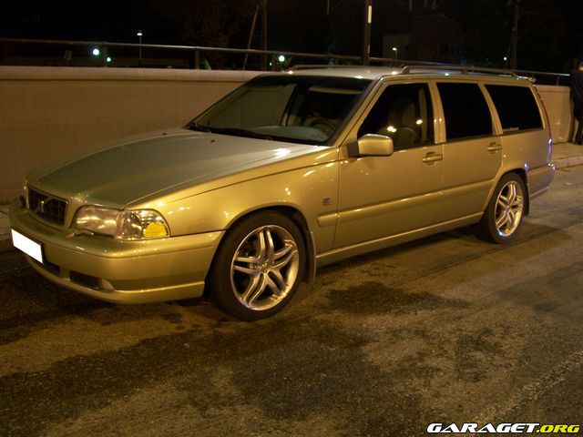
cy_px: 218
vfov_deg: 39.7
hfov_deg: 51.4
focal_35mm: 36
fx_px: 606
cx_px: 292
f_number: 2.7
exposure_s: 1/2
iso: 64
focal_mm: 6
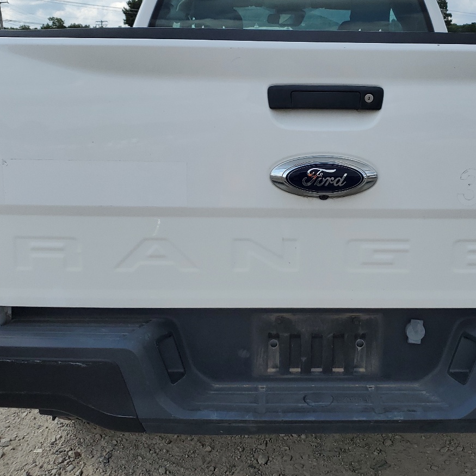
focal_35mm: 42
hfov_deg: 39.7
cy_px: 192
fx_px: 653
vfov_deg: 39.9
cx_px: 305
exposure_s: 1/3333
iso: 50
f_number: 1.5
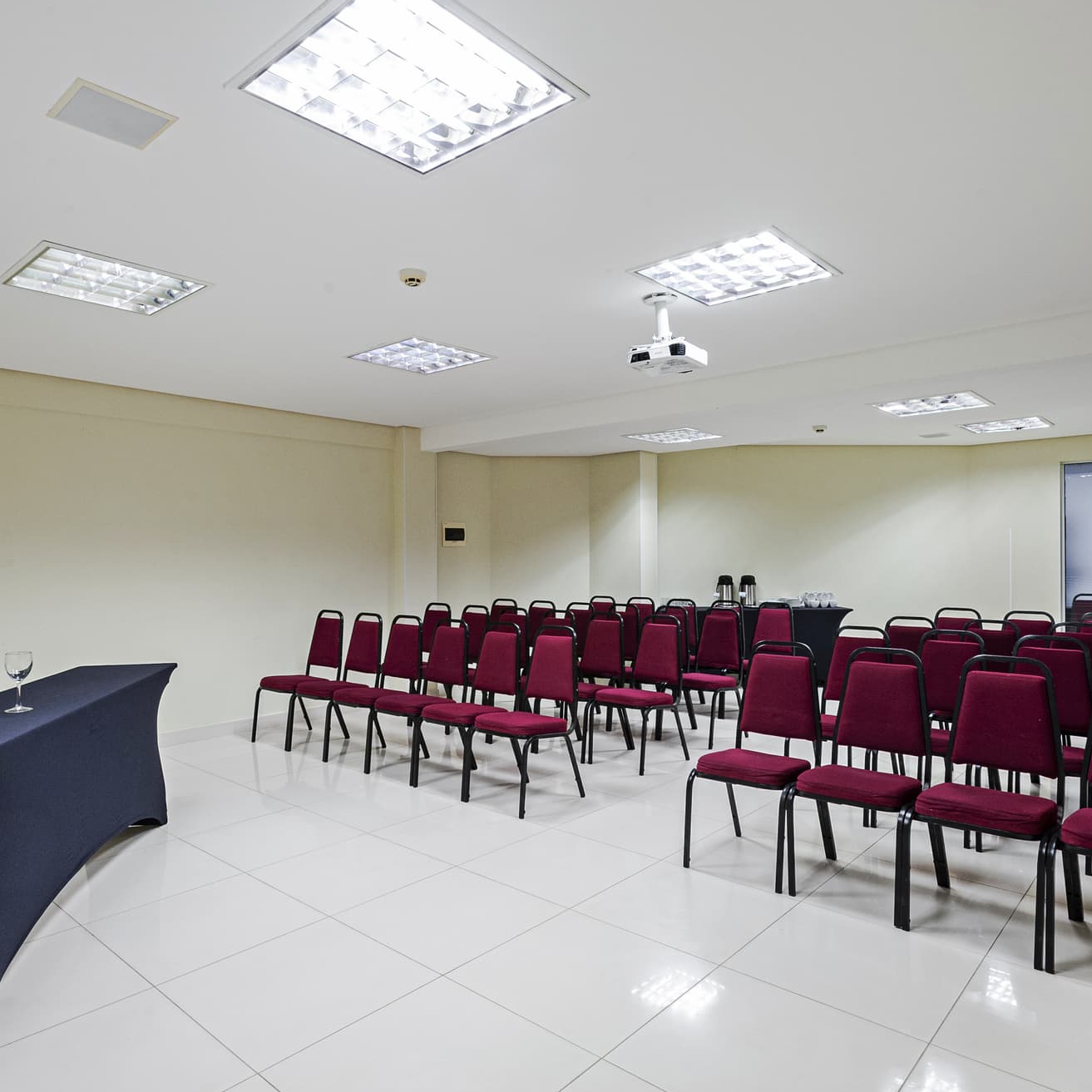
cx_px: 539
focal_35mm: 22
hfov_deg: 69.6
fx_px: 785
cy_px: 551
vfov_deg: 69.6
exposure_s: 1/13
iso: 800
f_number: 11
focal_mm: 17
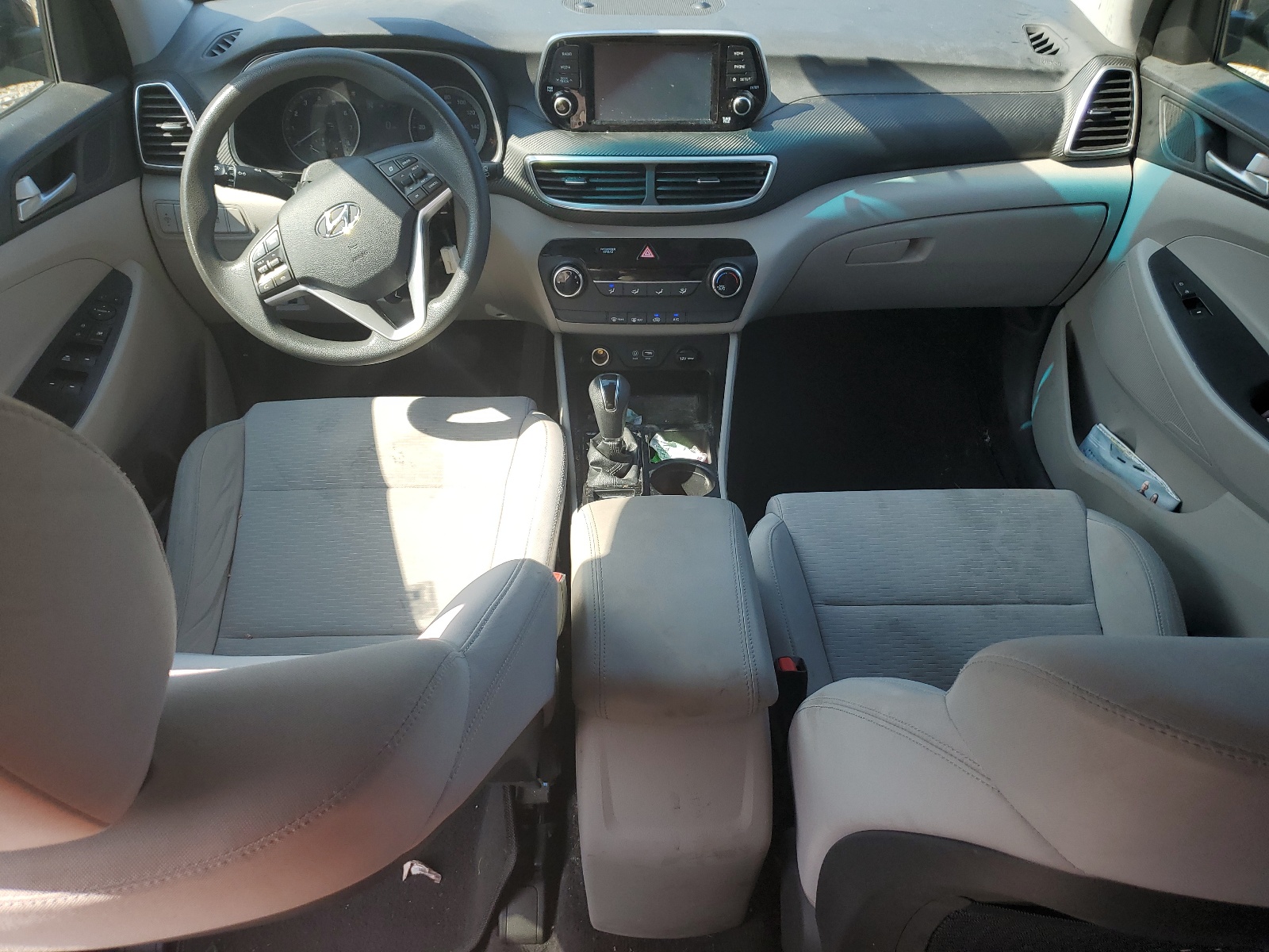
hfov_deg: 67.3
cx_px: 634
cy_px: 476
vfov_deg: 53.1
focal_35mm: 26
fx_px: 953
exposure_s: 1/526
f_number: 1.5
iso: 50
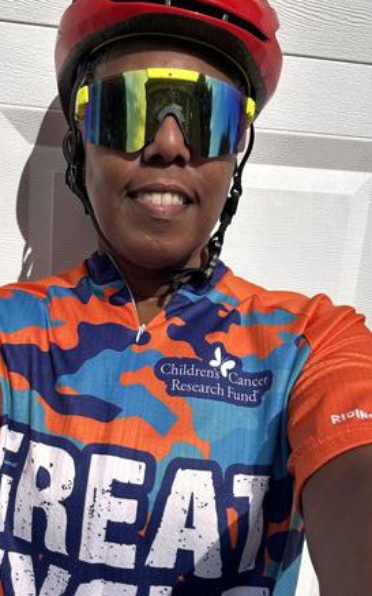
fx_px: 519
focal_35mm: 32
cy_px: 299
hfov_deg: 39.3
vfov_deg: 59.7
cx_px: 154
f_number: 1.9
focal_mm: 2.69
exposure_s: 1/915
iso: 25
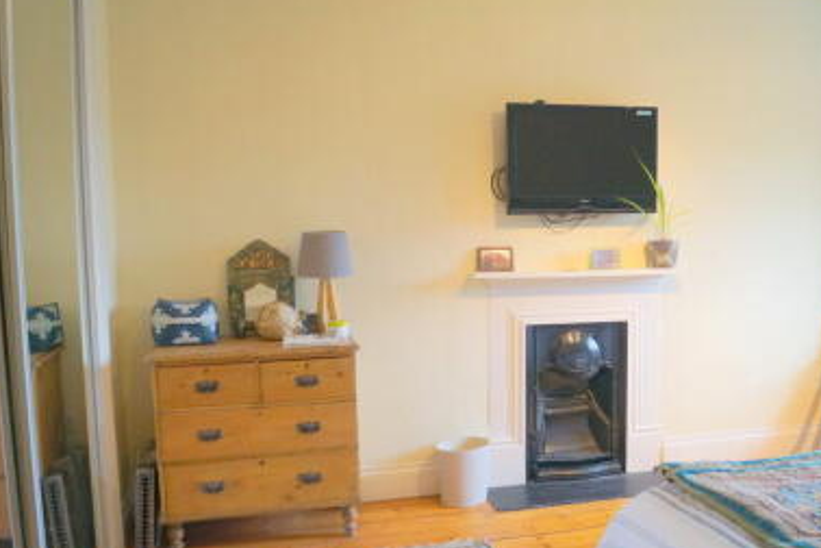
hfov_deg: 55.3
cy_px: 282
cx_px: 497
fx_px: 775
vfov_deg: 38.9
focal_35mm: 34
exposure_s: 1/60
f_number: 4
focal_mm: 18
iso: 640
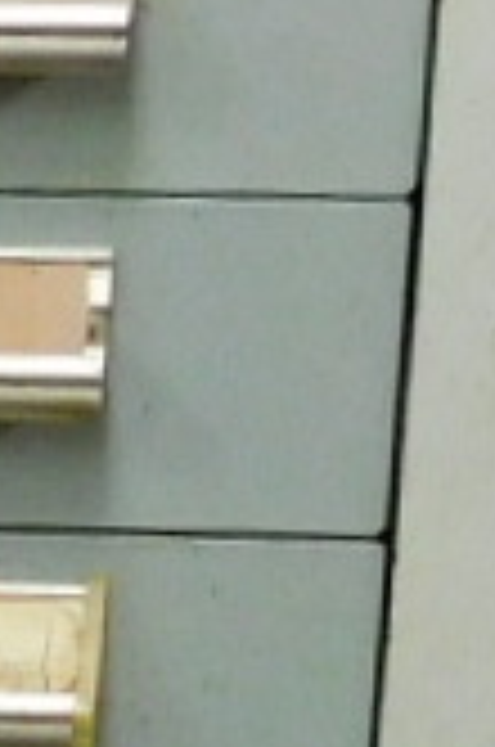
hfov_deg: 5.6
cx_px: -842
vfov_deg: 8.3
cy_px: 1750
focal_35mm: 231
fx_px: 4784
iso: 220
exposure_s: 1/30
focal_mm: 4
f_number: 3
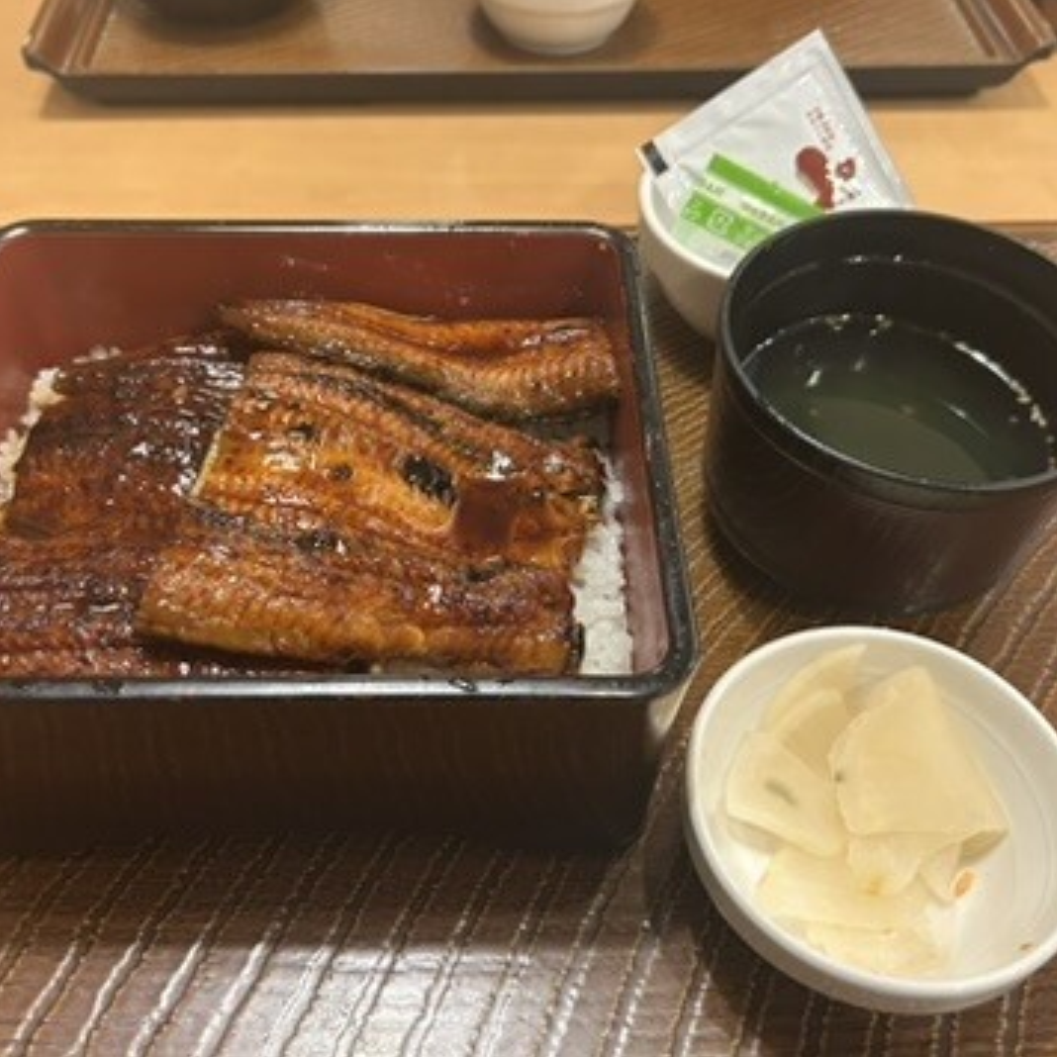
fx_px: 1071
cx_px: 490
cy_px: 528
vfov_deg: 52.5
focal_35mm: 31
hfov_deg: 52.5
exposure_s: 1/60
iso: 320
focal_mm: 5.7
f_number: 1.5
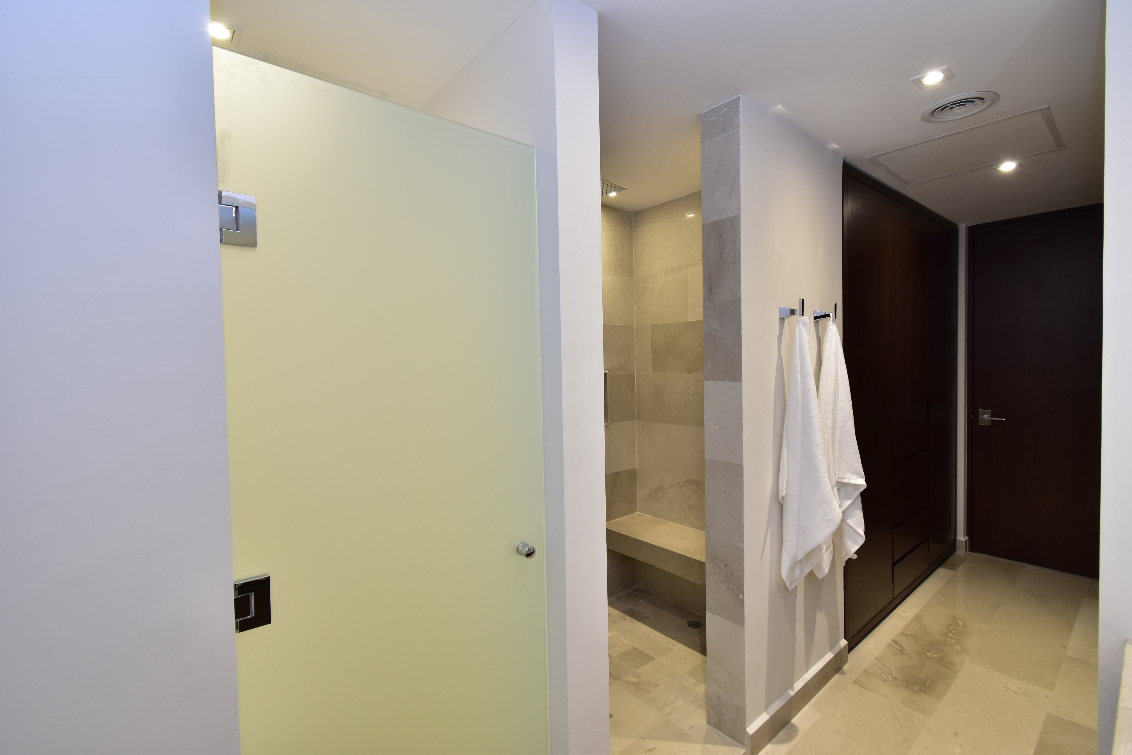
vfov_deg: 77.3
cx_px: 566
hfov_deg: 100.4
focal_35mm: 15
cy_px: 378
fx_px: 472
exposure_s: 1/10
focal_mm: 10
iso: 200
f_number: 5.6
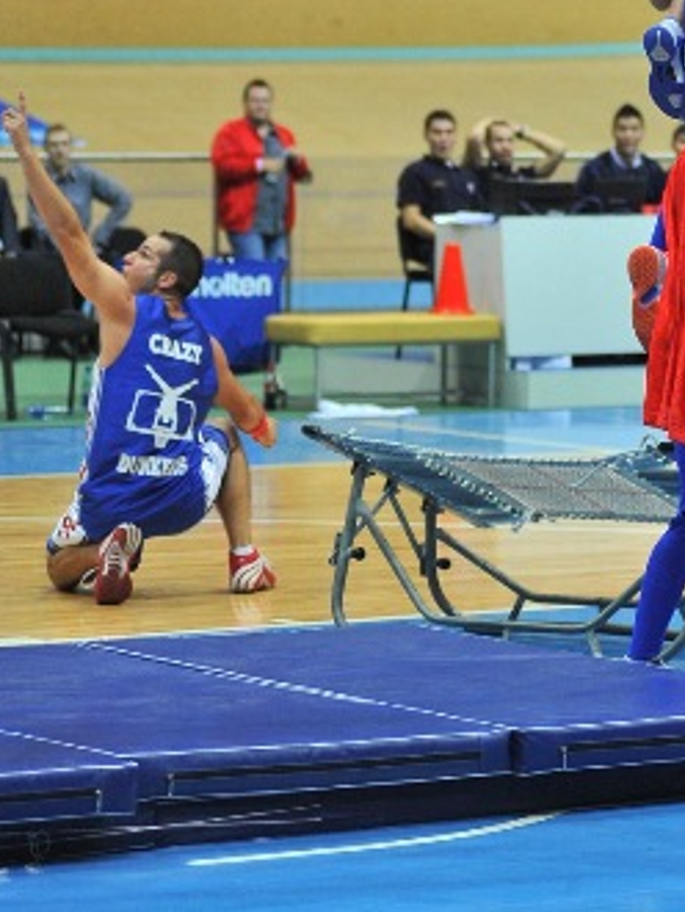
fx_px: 4954
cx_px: 671
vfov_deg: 10.4
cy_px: -75
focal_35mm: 188
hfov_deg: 7.9
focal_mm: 86
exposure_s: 1/800
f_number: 2.8
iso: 1250
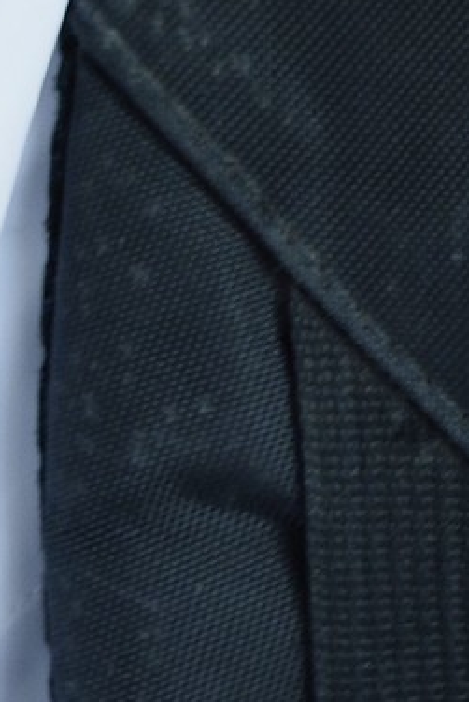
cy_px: -1202
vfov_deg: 4.5
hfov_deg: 3.0
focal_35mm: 447
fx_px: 8726
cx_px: -648
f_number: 5.6
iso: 800
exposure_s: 1/40
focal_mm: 70
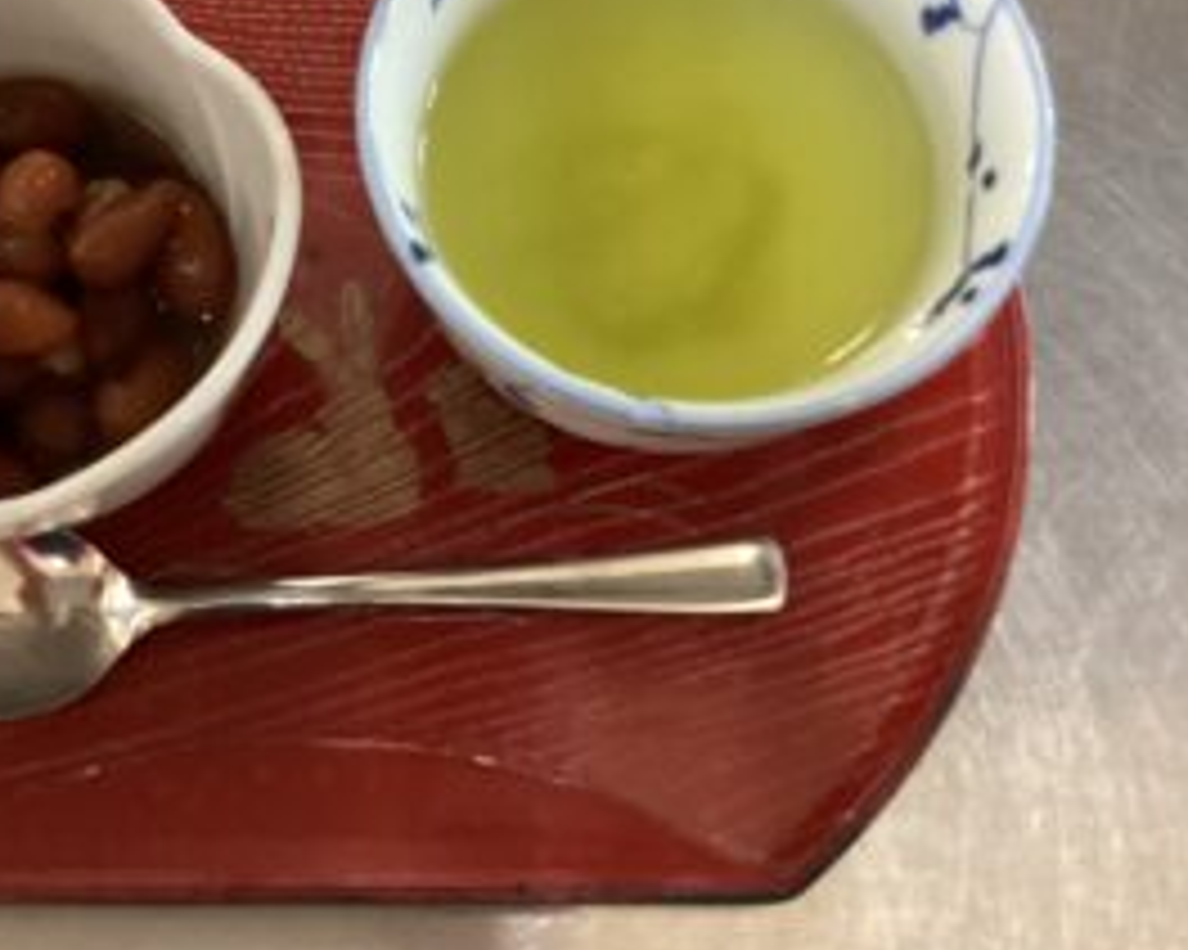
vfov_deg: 34.7
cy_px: 344
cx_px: 353
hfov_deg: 42.1
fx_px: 1511
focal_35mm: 43
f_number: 2.4
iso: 320
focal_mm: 3.3
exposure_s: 1/30
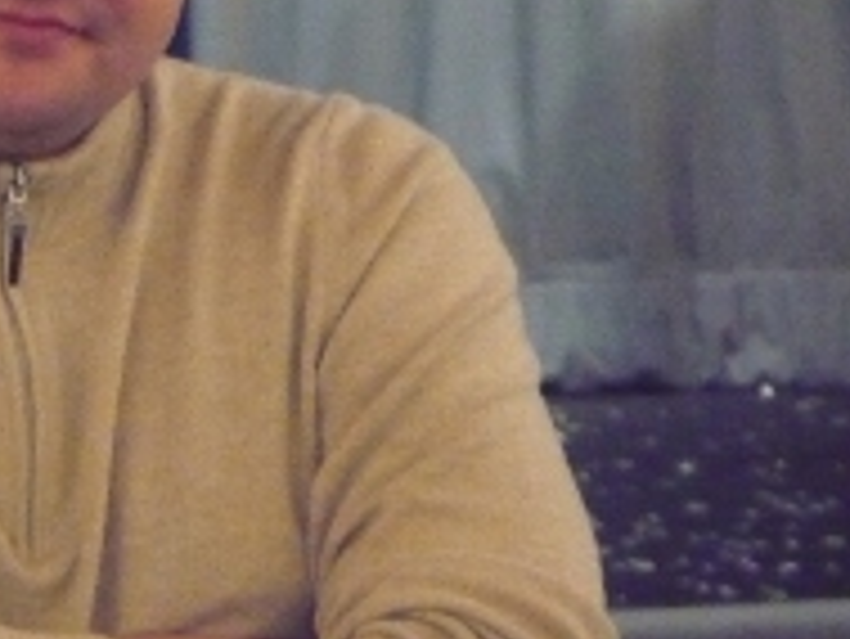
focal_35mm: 457
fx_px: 11229
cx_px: 49
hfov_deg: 4.3
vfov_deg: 3.3
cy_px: 70
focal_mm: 36.6
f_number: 4.5
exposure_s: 1/8
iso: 1250
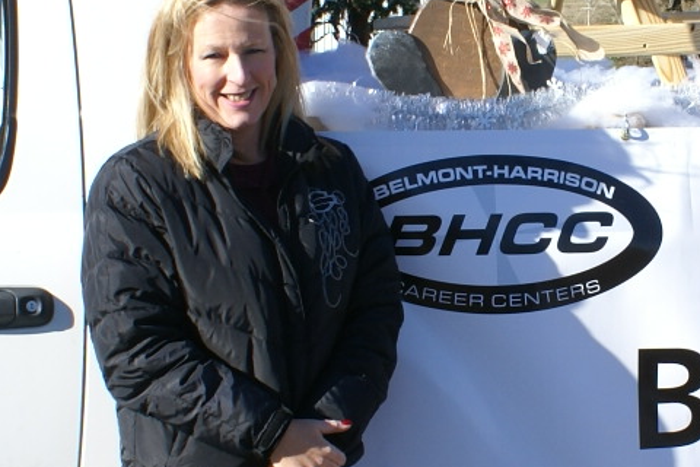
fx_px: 2333
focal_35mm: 120
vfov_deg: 11.4
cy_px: 69
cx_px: 580
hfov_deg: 16.9
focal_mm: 20
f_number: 10
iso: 100
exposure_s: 1/125
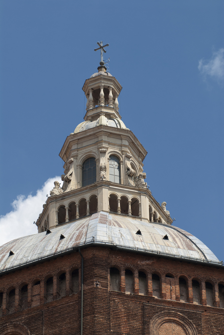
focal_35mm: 129
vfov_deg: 15.9
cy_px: 168
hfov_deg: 10.7
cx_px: 112
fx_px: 1201
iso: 100
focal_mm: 86
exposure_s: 1/1500
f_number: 4
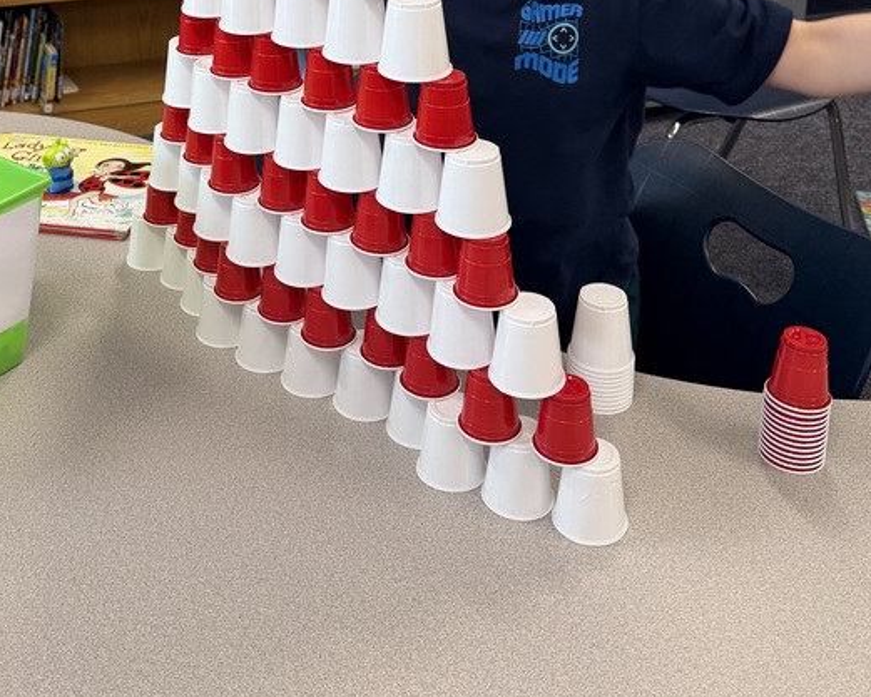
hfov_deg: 39.8
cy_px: -53
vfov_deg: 29.7
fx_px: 1186
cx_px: 283
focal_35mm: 46
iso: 160
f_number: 1.78
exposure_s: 1/120
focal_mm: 6.76
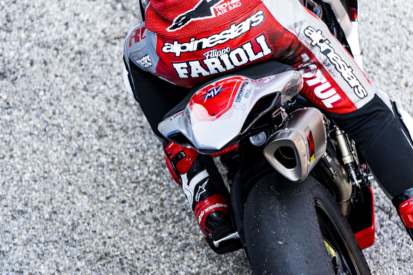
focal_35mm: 600
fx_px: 6883
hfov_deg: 3.4
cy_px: 138
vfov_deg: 2.3
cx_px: 206
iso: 2500
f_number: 6.3
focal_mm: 600
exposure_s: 1/1250
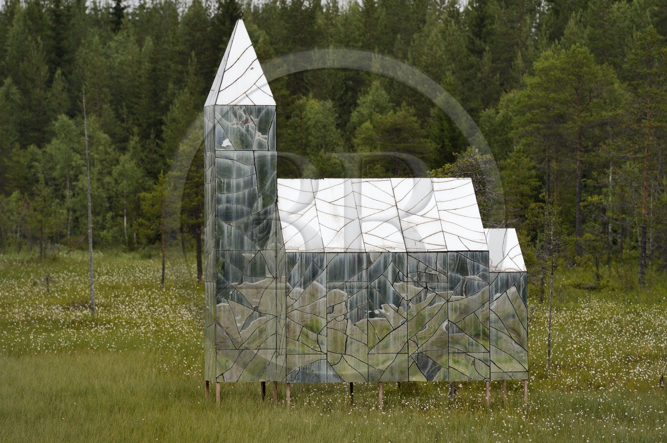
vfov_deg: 6.9
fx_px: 3702
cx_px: 334
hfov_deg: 10.3
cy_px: 222
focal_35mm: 200
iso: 1600
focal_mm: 200
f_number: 6.3
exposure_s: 1/640
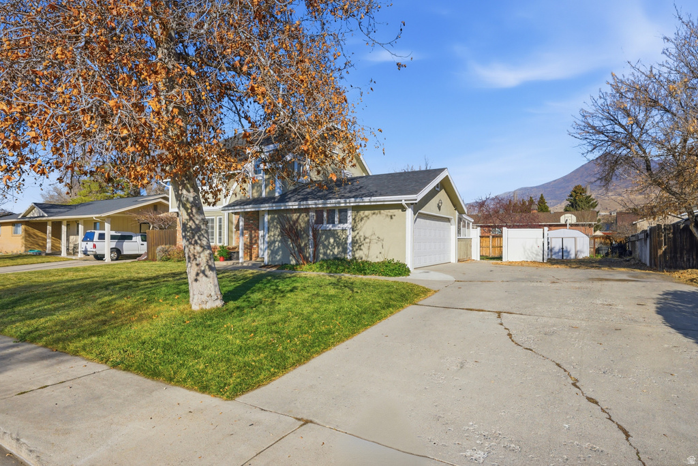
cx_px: 349
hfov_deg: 86.9
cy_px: 233
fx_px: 369
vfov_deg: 64.6
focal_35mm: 19
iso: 1600
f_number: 7.1
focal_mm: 19
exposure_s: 1/8000
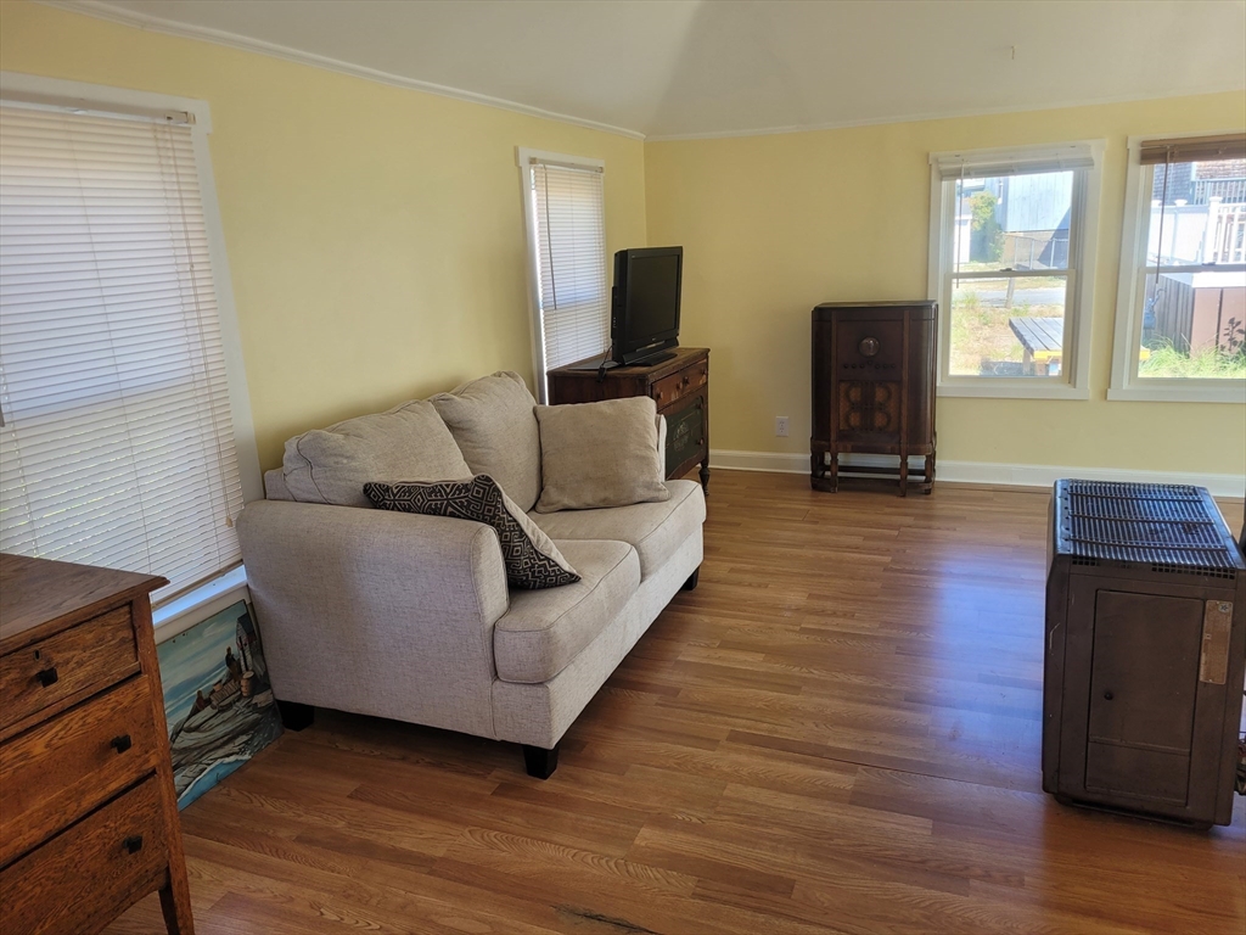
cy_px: 468
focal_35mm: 26
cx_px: 623
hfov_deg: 67.3
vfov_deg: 53.1
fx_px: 936
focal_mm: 5.4
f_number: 1.8
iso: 50
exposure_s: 1/120
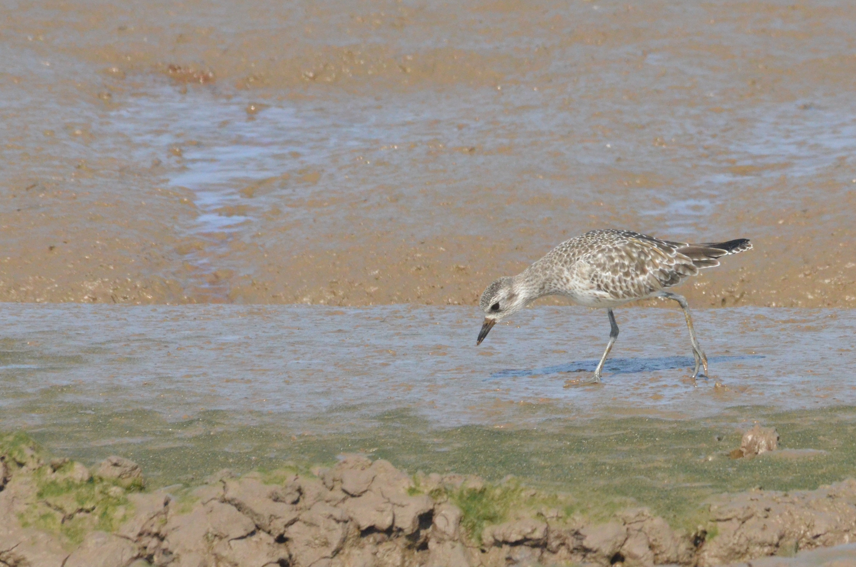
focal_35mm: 750
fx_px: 17797
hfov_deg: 2.8
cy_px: 284
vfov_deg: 1.8
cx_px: 428
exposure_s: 1/2500
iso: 2500
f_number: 13
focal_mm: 500
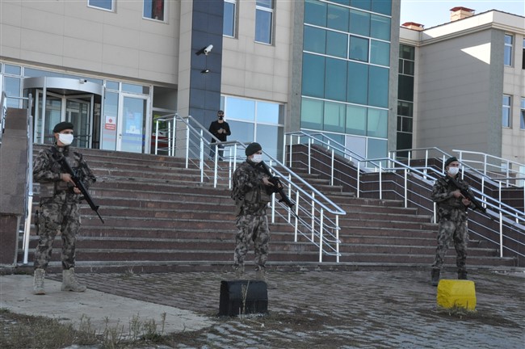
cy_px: 174
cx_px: 262
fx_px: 743
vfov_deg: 26.4
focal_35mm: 51
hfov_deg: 38.9
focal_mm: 34
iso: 1600
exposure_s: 1/200
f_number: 14
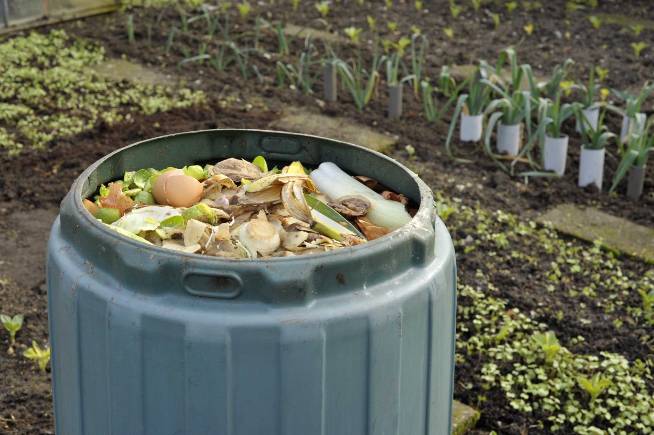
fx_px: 908
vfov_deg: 26.9
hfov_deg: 39.6
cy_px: 218
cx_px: 327
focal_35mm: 50
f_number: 10
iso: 400
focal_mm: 50
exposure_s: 1/80
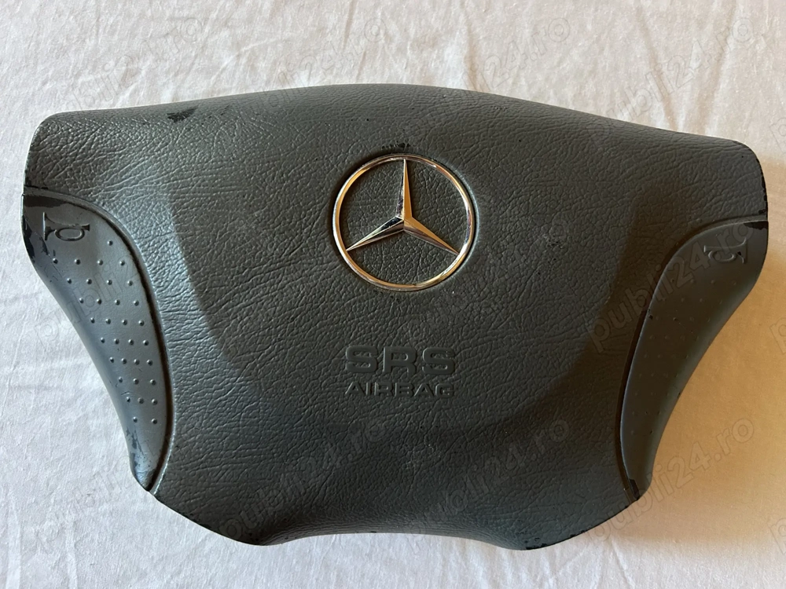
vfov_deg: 53.1
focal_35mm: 26
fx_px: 590
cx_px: 393
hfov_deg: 67.3
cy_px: 294
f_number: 1.5
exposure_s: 1/34
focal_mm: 5.7
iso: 640
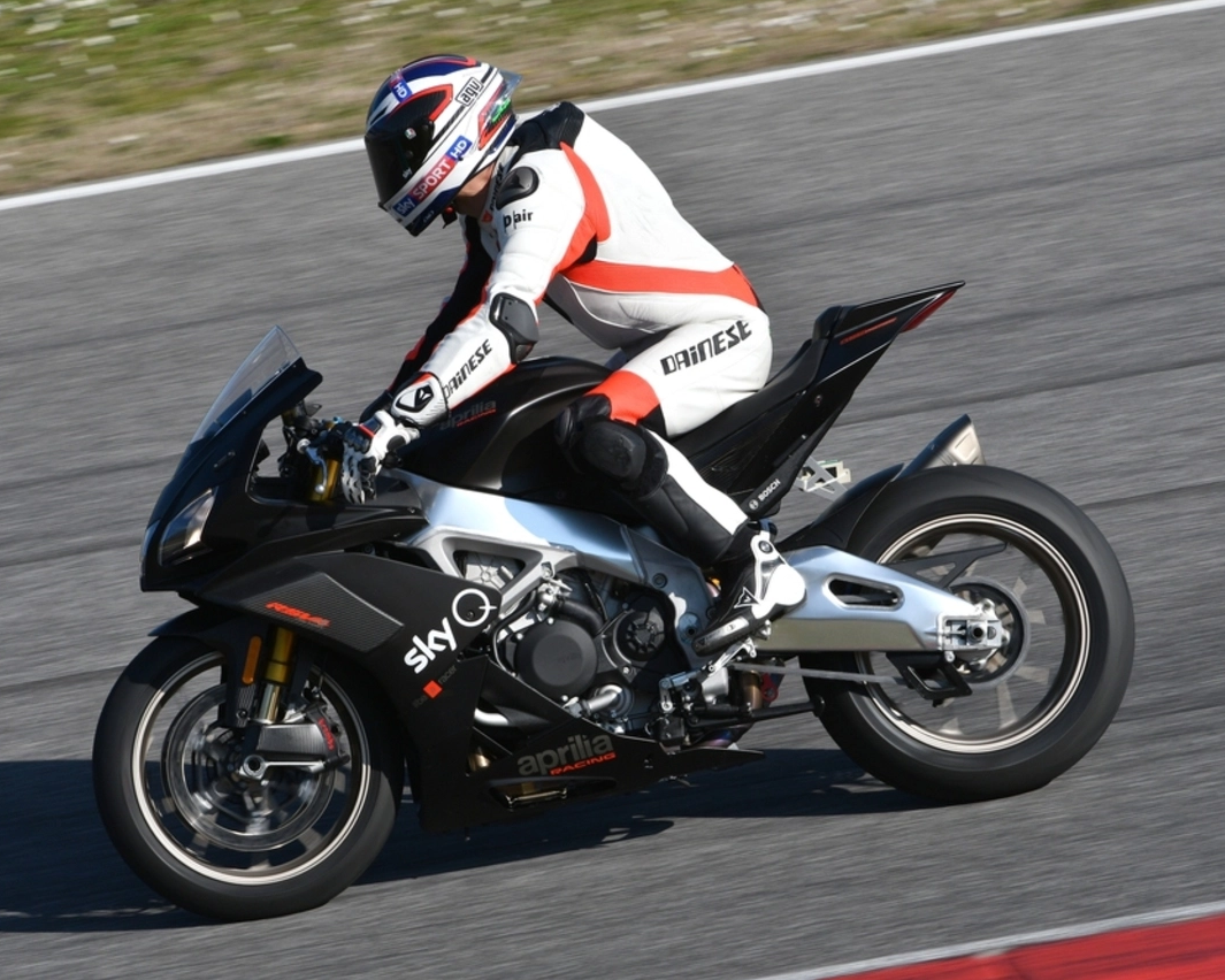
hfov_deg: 2.7
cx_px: 622
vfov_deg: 2.2
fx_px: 25777
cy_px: 490
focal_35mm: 711
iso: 320
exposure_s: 1/640
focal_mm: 420
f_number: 13
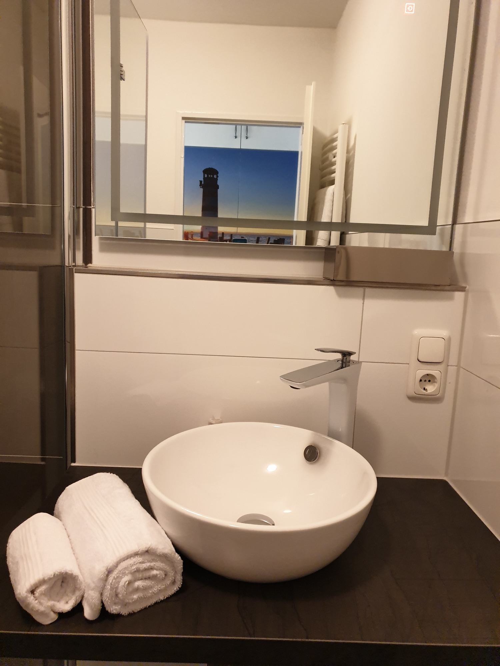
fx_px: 501
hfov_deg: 53.1
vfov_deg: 67.3
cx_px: 250
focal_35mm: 26
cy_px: 333
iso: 400
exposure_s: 1/50
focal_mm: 4.3
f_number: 1.5
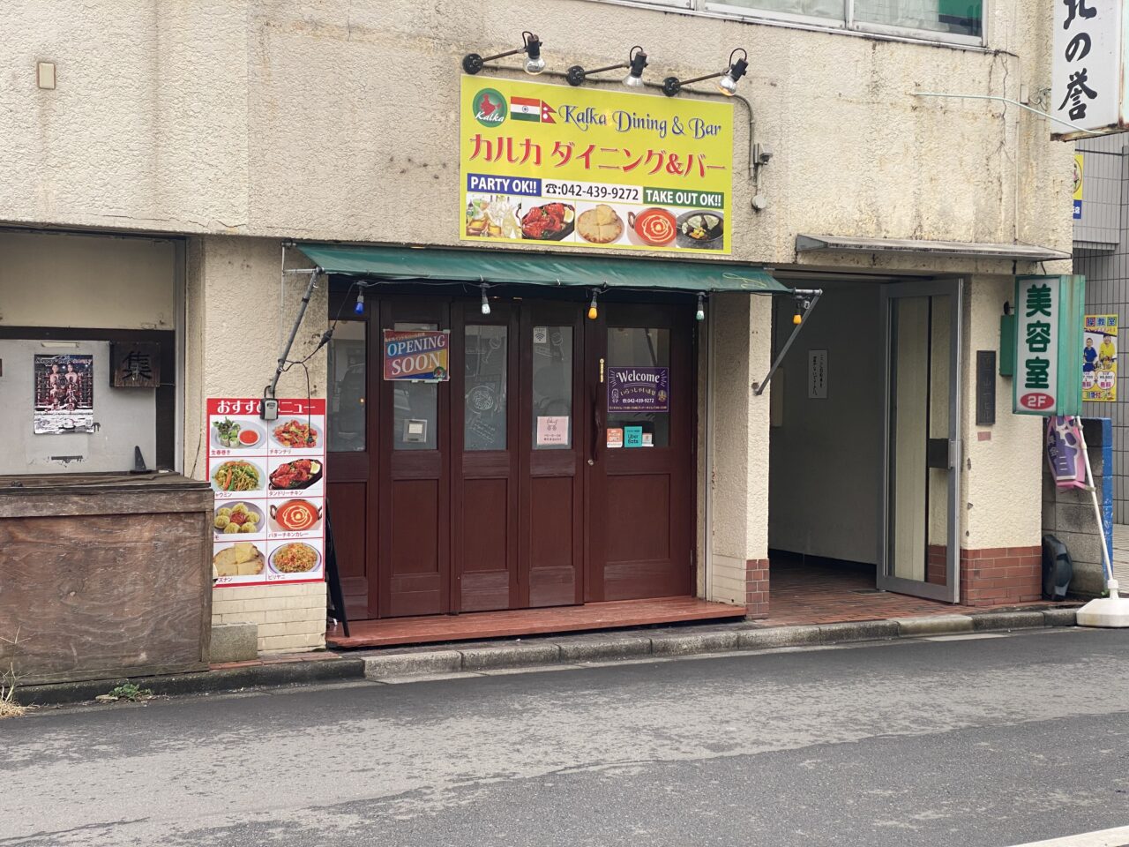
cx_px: 564
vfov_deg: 28.0
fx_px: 1696
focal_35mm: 52
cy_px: 424
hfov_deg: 36.8
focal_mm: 6
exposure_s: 1/254
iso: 20
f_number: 2
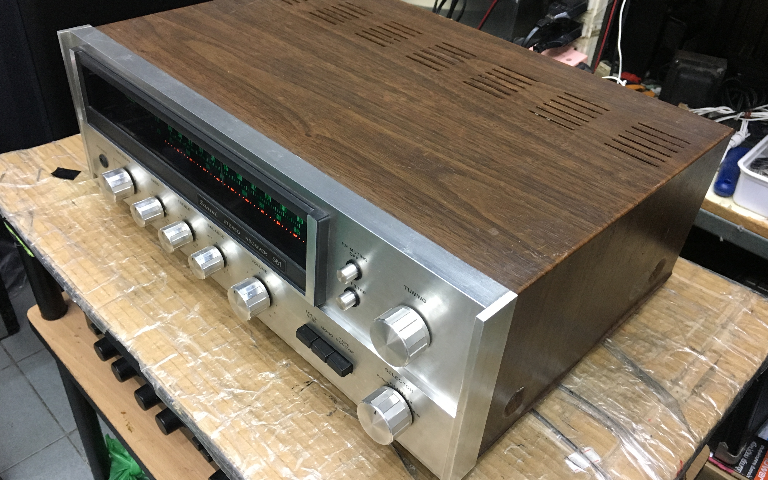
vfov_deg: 40.6
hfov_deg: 61.2
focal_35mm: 31
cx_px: 382
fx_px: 649
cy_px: 234
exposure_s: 1/33
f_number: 2.2
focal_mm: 4.15
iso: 160
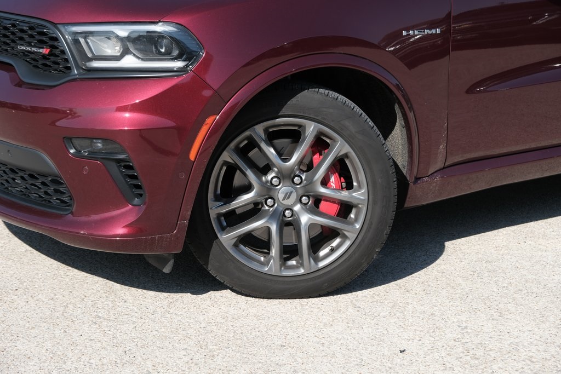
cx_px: 280
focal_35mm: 73
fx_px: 1138
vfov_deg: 18.7
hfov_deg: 27.7
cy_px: 187
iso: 200
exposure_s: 1/1000
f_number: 4.5
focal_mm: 48.4
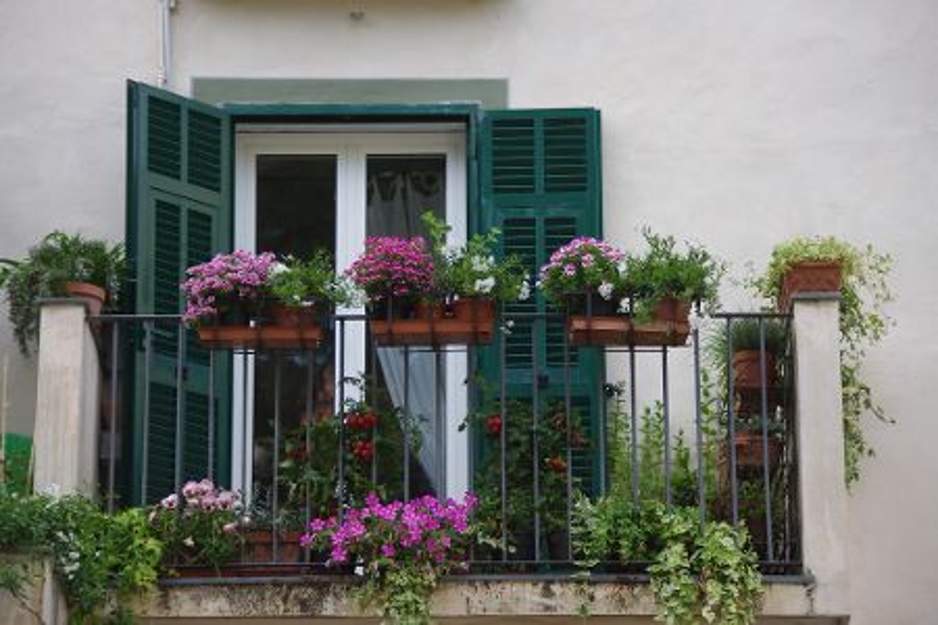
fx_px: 3830
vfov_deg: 9.3
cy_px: 312
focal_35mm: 147
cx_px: 469
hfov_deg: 14.0
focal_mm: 97.5
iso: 200
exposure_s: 1/200
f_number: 4
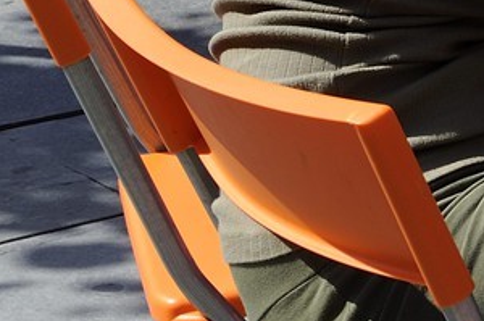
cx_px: 1223
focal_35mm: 267
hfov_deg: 7.2
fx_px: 3584
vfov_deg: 5.1
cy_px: -135
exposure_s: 1/160
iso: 200
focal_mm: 50
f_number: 11
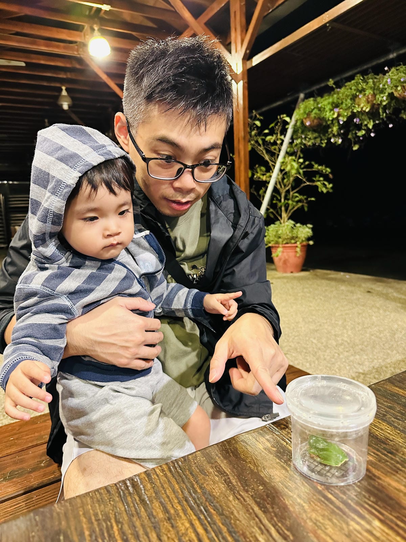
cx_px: 203
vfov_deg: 71.6
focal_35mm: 24
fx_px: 375
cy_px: 271
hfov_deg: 56.8
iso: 800
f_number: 1.78
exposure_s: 1/30
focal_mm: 6.86
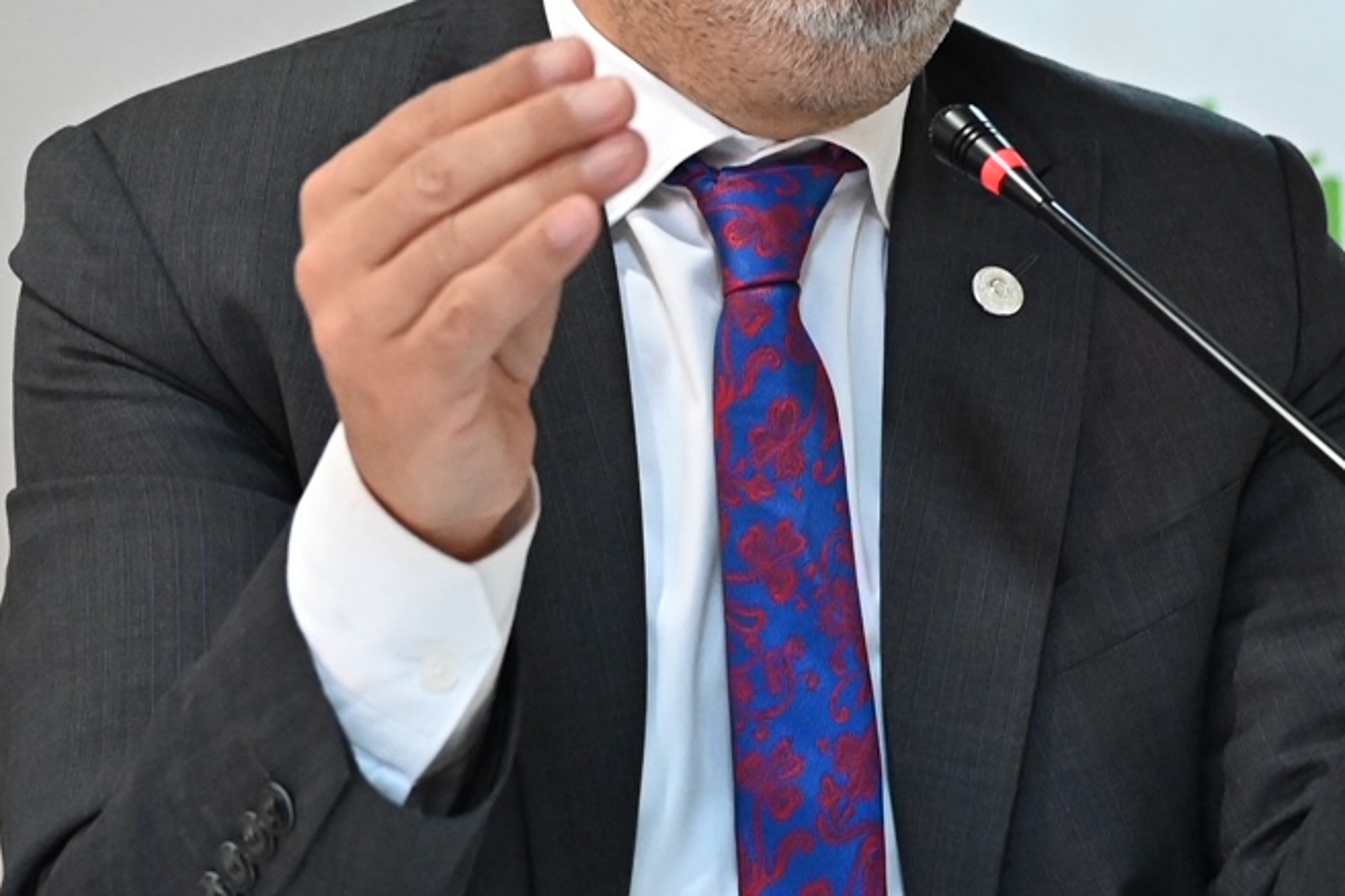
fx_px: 3772
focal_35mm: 101
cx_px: 1068
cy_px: 187
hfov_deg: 20.0
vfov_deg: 13.5
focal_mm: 33
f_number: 3.5
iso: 4000
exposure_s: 1/160
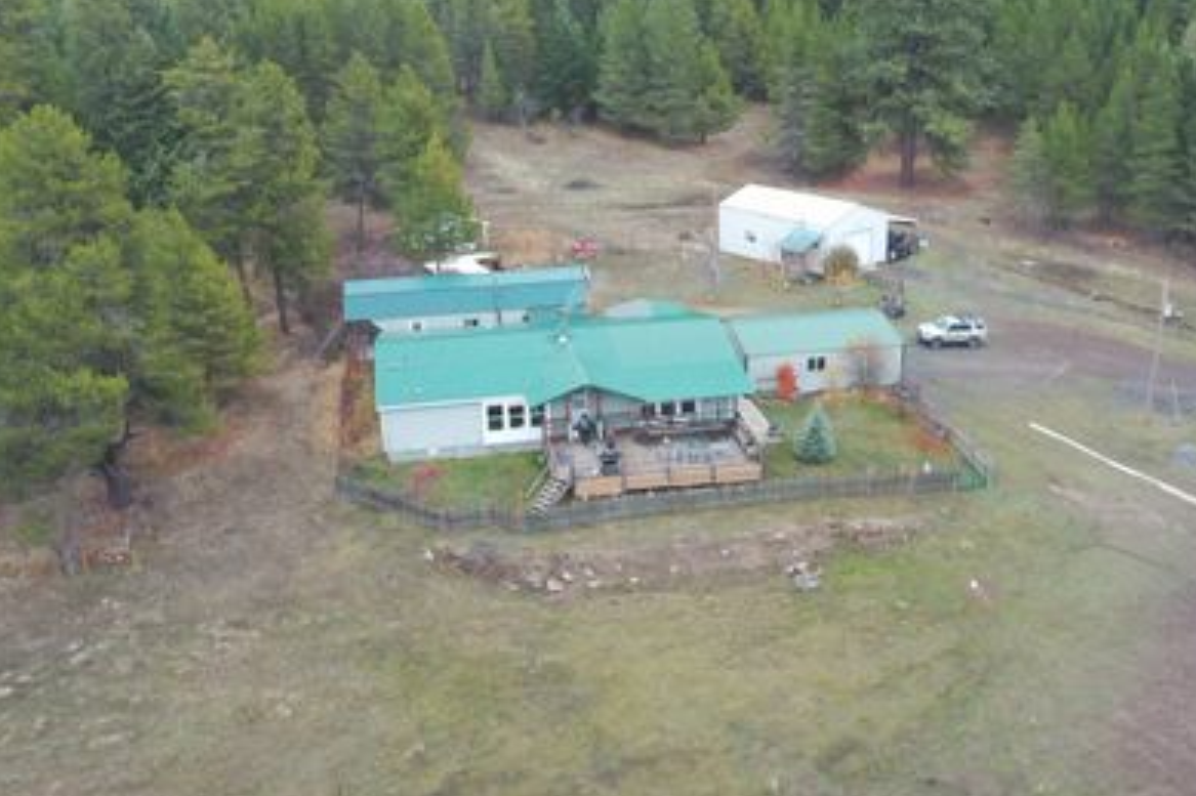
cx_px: 701
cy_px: 349
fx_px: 1195
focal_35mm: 36
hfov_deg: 52.9
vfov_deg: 36.8
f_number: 5.6
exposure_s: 1/100
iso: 400
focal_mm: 10.26
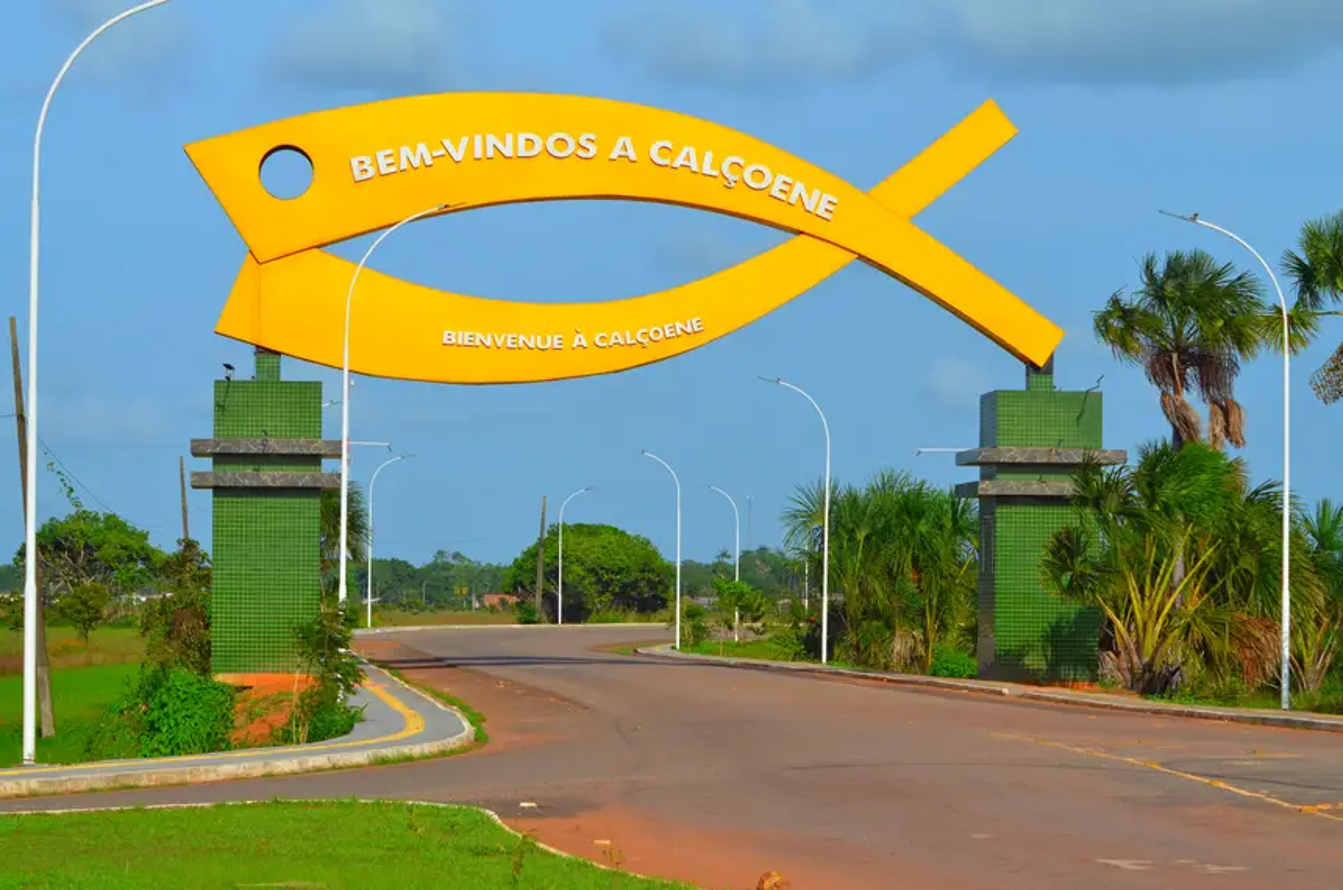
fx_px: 3910
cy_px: 445
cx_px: 672
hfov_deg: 19.5
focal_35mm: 105
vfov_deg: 13.0
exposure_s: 1/1600
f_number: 10
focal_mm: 70
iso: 500
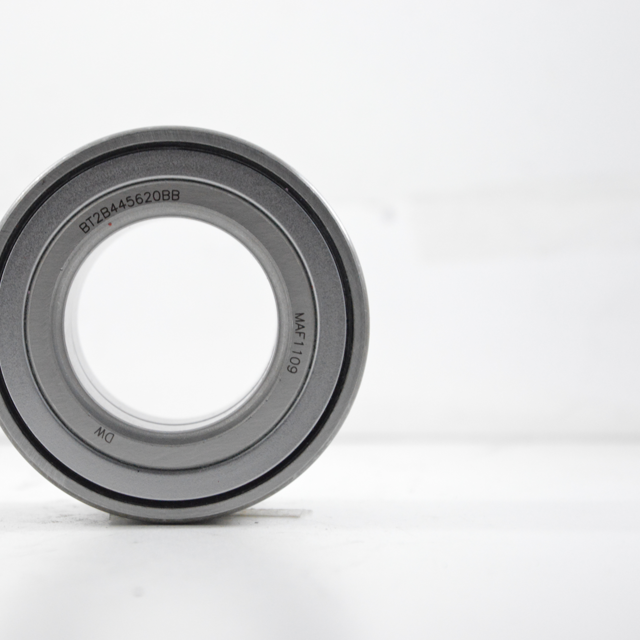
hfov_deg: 12.9
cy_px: 318
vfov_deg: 12.9
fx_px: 2824
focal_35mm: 135
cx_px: 164
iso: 3200
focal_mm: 70
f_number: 7.1
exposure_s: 1/100
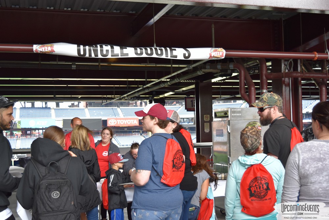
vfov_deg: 26.5
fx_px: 466
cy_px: 110
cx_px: 164
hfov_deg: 38.9
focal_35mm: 51
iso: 400
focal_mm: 34
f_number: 4.5
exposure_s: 1/80
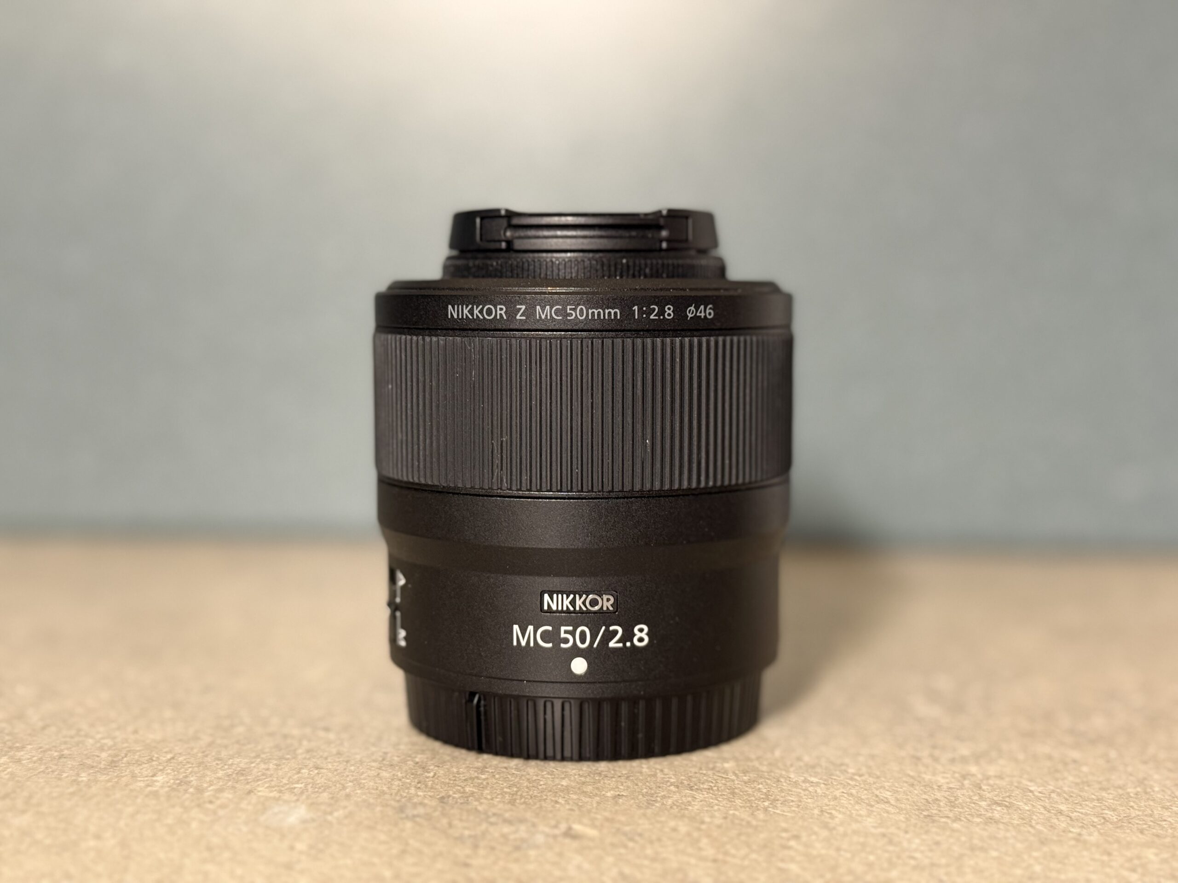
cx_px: 589
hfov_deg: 39.7
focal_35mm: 48
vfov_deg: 30.3
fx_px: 1633
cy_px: 442
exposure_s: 1/33
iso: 320
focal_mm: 6.76
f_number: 1.78
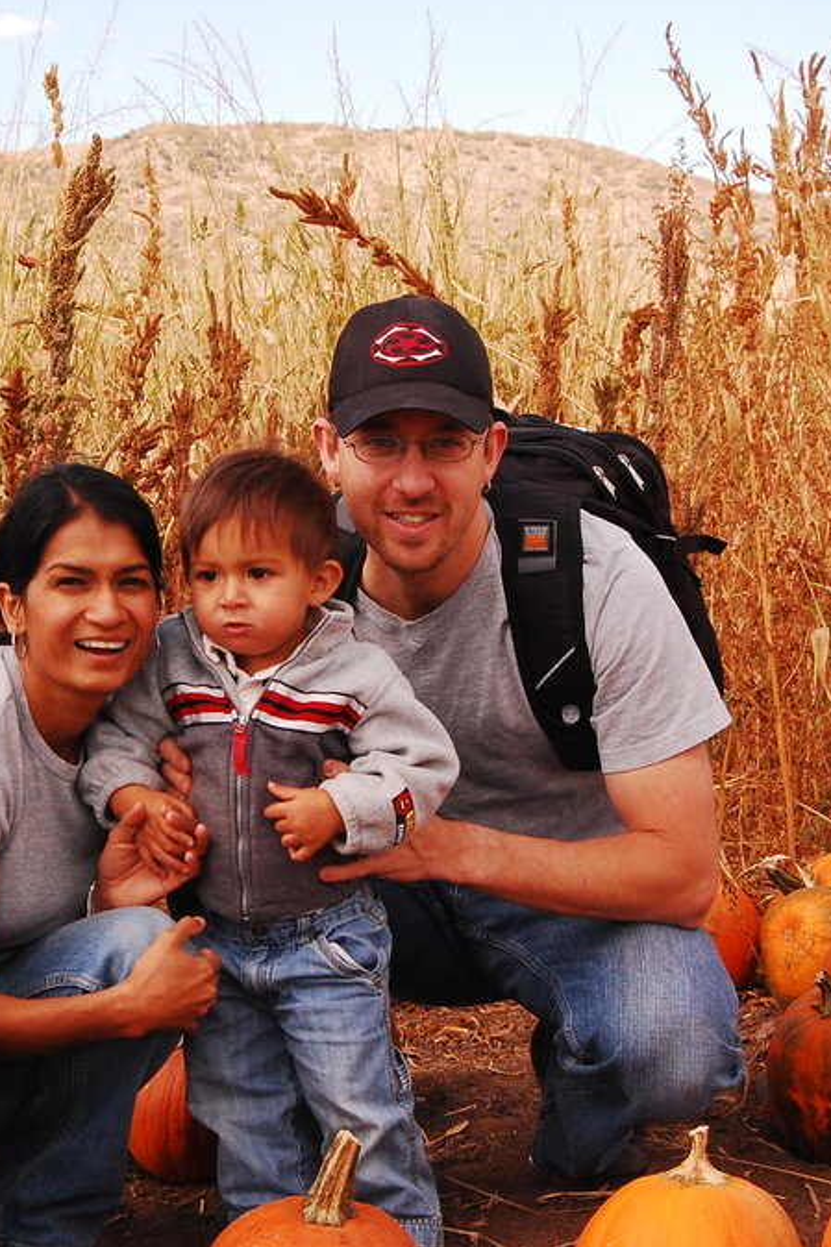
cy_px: 621
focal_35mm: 80
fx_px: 2763
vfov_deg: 25.4
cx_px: 252
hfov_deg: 17.0
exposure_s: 1/400
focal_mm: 35
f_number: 10
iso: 800
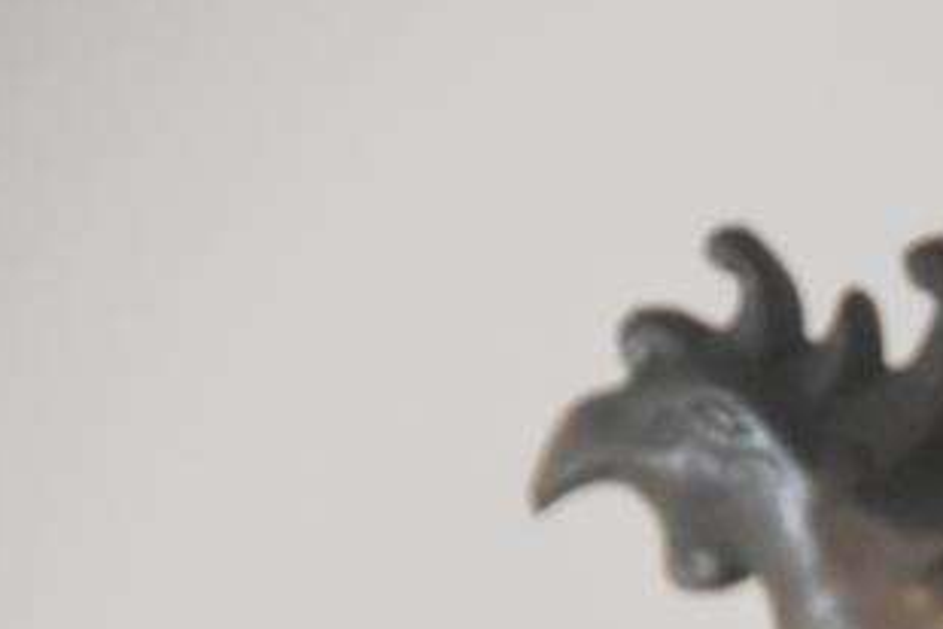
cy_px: 965
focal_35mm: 814
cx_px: 1463
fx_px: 21325
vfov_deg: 1.7
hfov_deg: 2.5
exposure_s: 1/125
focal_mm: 155
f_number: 6
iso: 4500
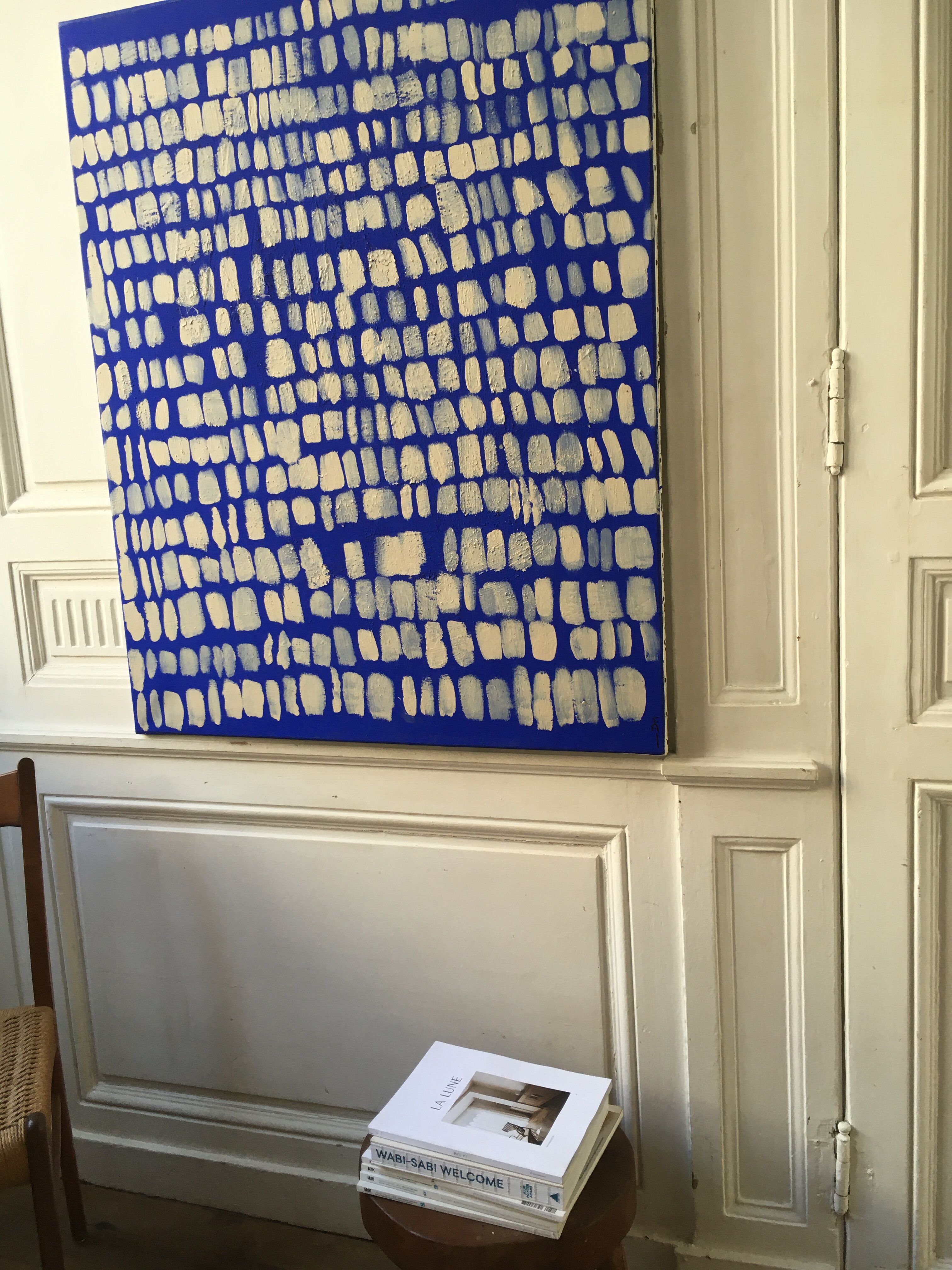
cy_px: 635
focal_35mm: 29
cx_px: 476
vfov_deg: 61.7
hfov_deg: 48.2
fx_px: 1063
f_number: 2.2
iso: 25
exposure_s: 1/33
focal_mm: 4.15
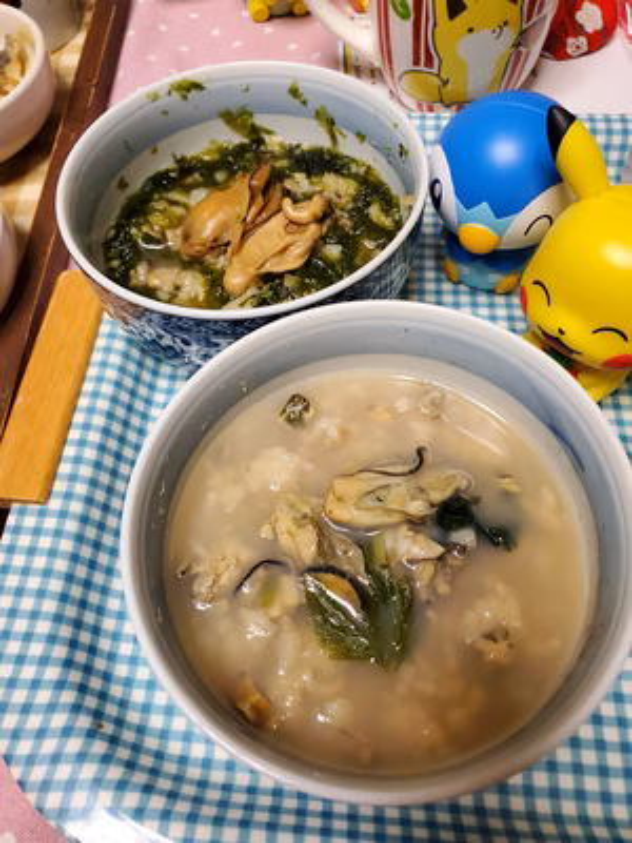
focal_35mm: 26
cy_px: 422
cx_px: 316
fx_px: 633
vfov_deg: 67.3
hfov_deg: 53.1
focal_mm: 4.3
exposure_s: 1/39
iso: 320
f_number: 2.4
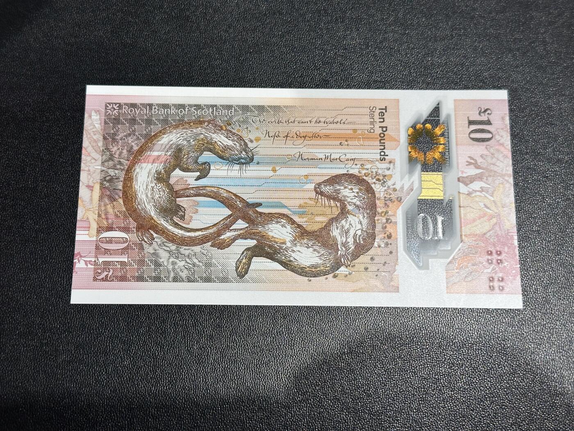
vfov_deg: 30.3
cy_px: 216
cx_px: 287
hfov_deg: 39.7
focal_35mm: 48
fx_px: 796
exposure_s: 1/50
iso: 125
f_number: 1.78
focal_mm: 6.86
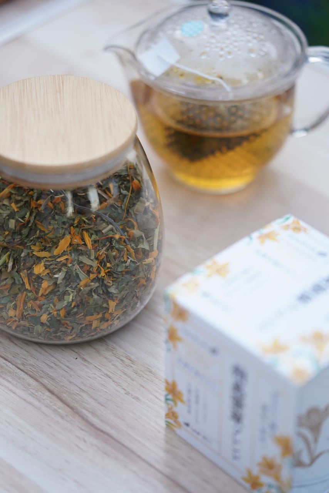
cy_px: 246
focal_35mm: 90
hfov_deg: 15.2
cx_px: 164
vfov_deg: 22.6
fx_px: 1233
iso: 160
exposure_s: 1/100
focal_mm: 90
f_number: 2.8
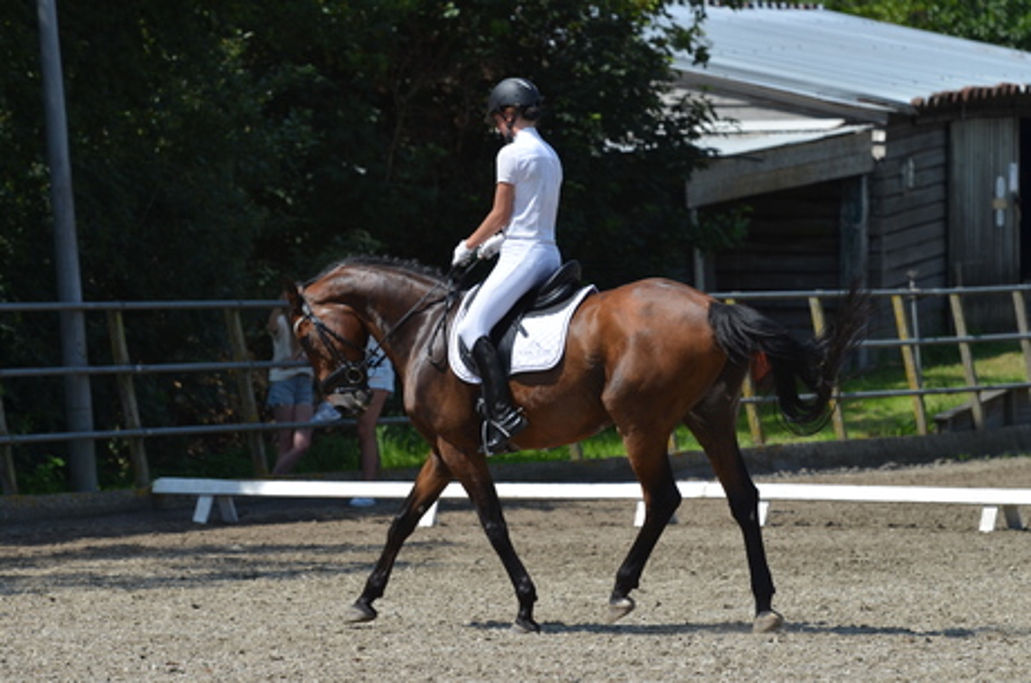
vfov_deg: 5.9
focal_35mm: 232
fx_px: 6647
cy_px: 342
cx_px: 516
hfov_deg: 8.9
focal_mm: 155
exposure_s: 1/800
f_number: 5
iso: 100
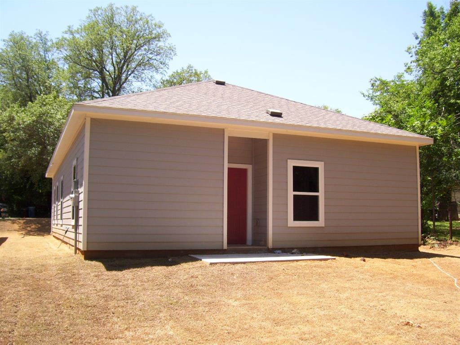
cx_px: 230
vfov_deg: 39.7
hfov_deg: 51.4
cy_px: 172
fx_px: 478
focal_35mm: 36
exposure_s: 1/250
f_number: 4.8
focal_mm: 6
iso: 80
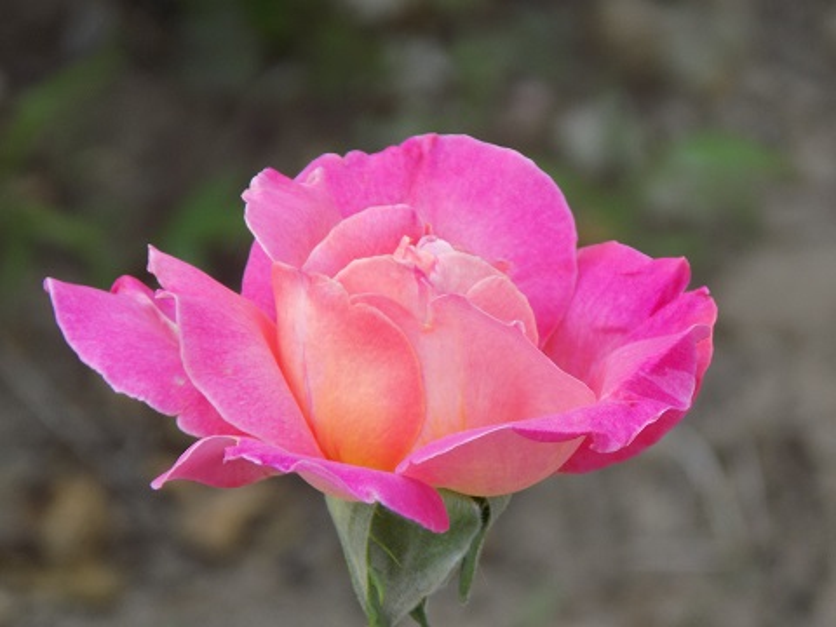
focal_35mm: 447
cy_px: 314
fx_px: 10795
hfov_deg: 4.4
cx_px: 418
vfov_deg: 3.3
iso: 100
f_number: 5.9
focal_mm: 79.5
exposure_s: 1/60
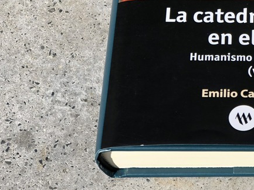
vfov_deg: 10.5
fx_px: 1020
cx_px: 309
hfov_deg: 13.8
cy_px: -22
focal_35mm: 139
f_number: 2.8
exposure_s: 1/495
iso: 20
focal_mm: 6.6
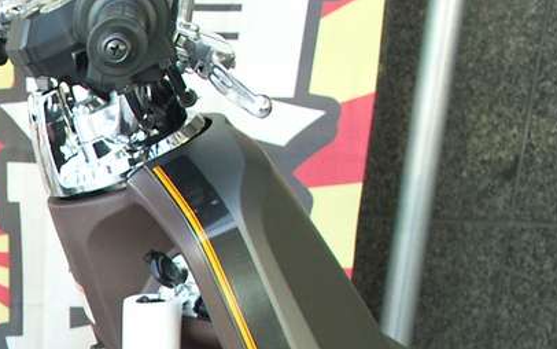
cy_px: 570
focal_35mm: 117
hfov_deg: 16.5
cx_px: -236
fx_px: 1777
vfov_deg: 10.7
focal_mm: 9.02
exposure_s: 1/30
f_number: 2.8
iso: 100
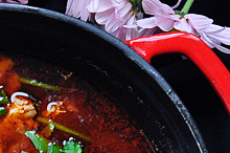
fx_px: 1391
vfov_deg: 6.2
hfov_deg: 9.1
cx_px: -168
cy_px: 235
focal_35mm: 218
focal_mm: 40
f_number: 6.7
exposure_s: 1/20
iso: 800
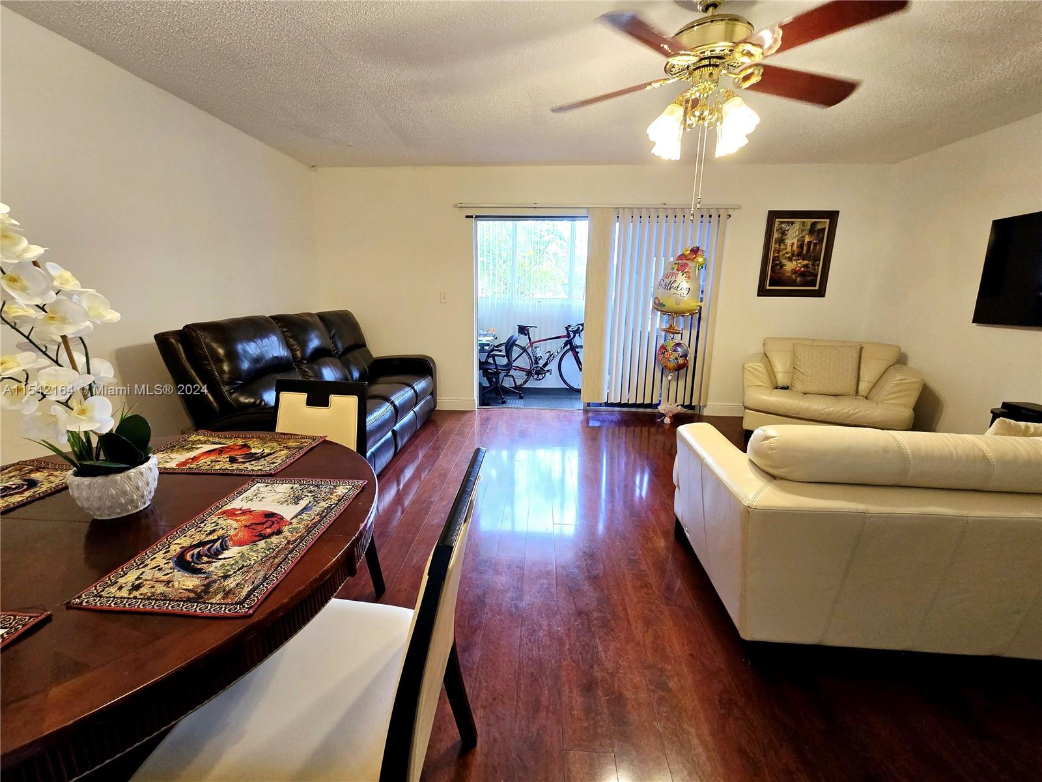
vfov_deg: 89.9
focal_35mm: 13
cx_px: 521
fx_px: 391
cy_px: 391
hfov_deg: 106.2
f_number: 2.2
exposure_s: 1/60.2
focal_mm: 2.2
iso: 200
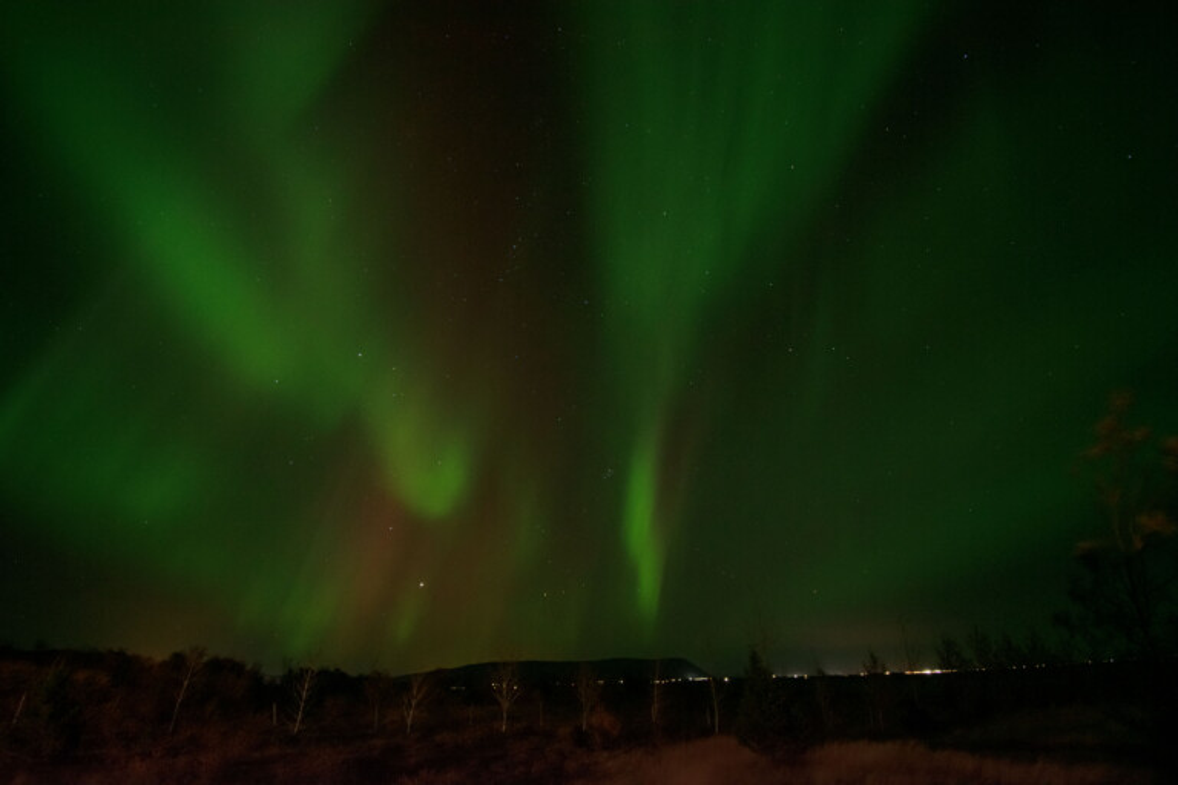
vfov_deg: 77.3
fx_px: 491
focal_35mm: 15
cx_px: 589
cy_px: 392
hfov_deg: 100.4
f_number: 4.5
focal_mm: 10
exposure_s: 5
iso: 800
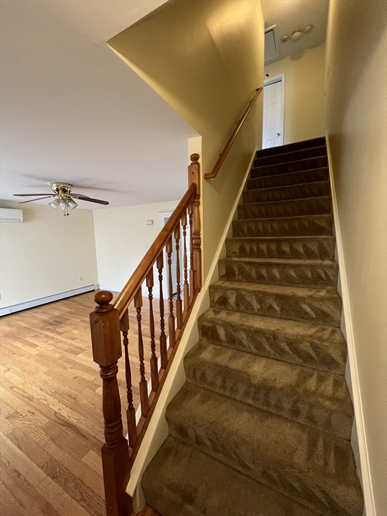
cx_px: 194
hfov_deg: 89.9
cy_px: 258
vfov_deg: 106.2
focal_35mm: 13
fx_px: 194
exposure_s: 1/60
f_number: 1.8
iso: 400
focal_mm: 1.57
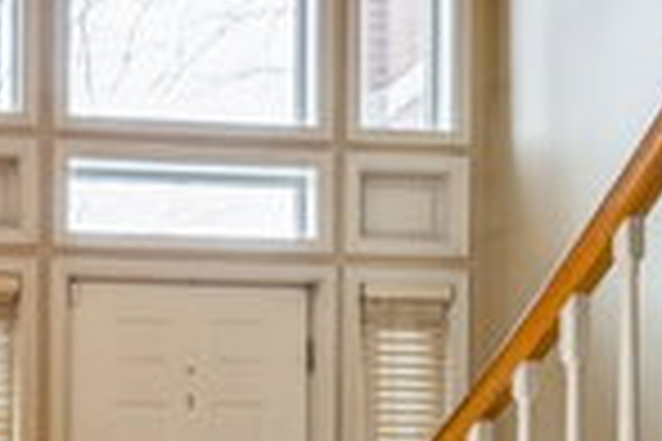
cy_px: 533
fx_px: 901
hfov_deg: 36.5
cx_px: 9
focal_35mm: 49
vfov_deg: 24.8
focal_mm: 10
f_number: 11
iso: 100
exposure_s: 1/6
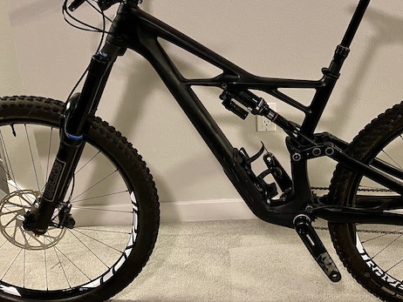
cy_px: 127
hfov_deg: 41.8
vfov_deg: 32.2
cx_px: 243
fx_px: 524
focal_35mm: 45
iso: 500
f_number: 1.8
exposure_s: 1/40
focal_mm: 4.25
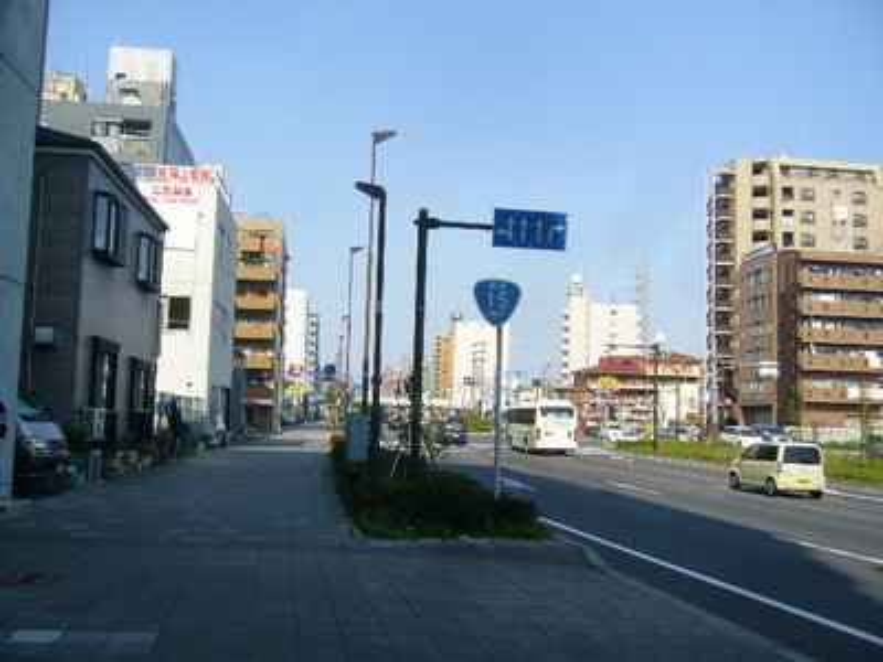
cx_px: 442
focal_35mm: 35
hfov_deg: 52.6
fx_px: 893
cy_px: 331
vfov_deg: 40.7
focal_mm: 5.8
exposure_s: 1/320
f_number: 5.6
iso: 80
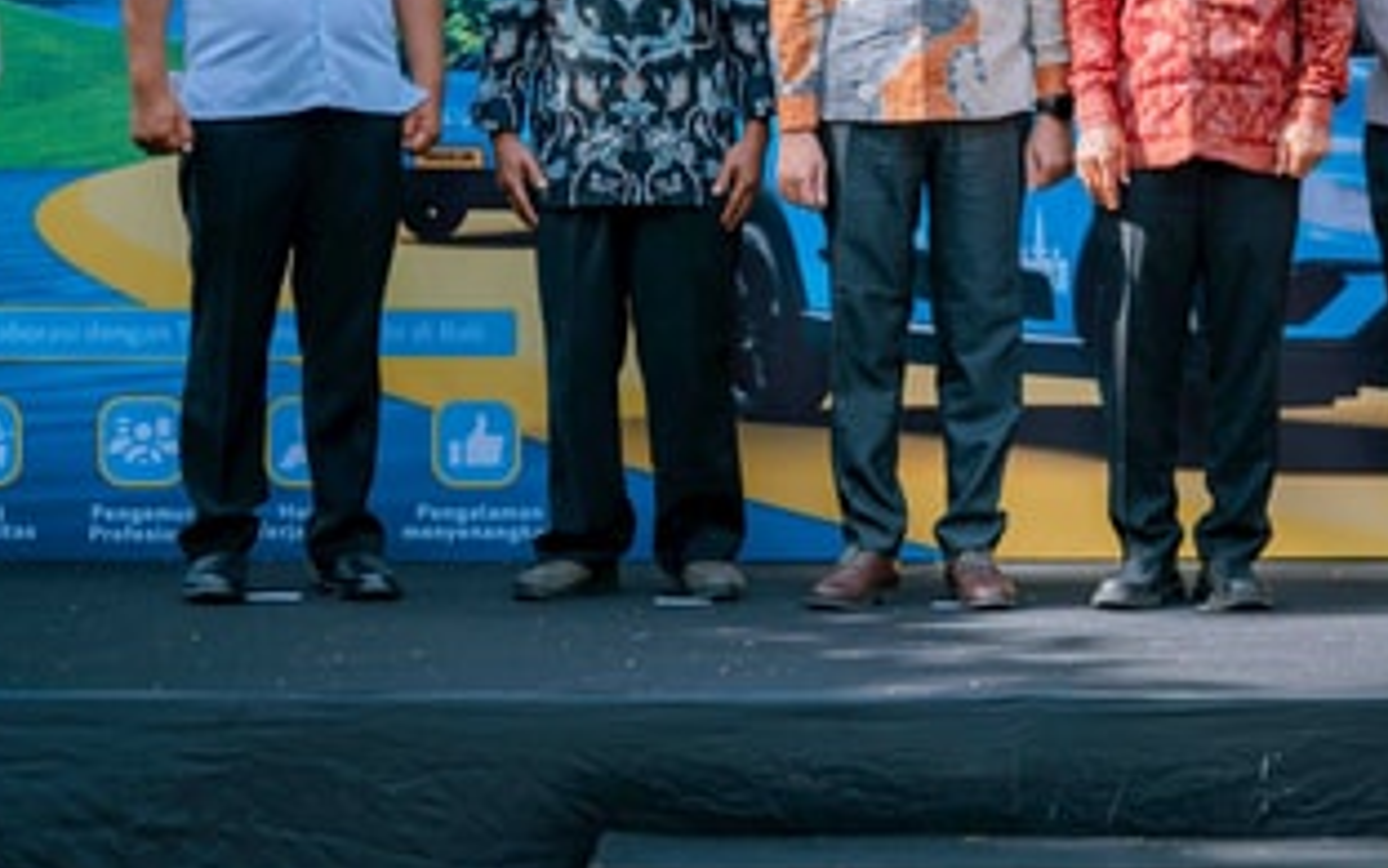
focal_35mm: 150
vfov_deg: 8.7
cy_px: 89
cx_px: 992
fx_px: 5674
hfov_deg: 13.9
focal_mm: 85
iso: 160
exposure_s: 1/3200
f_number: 1.4
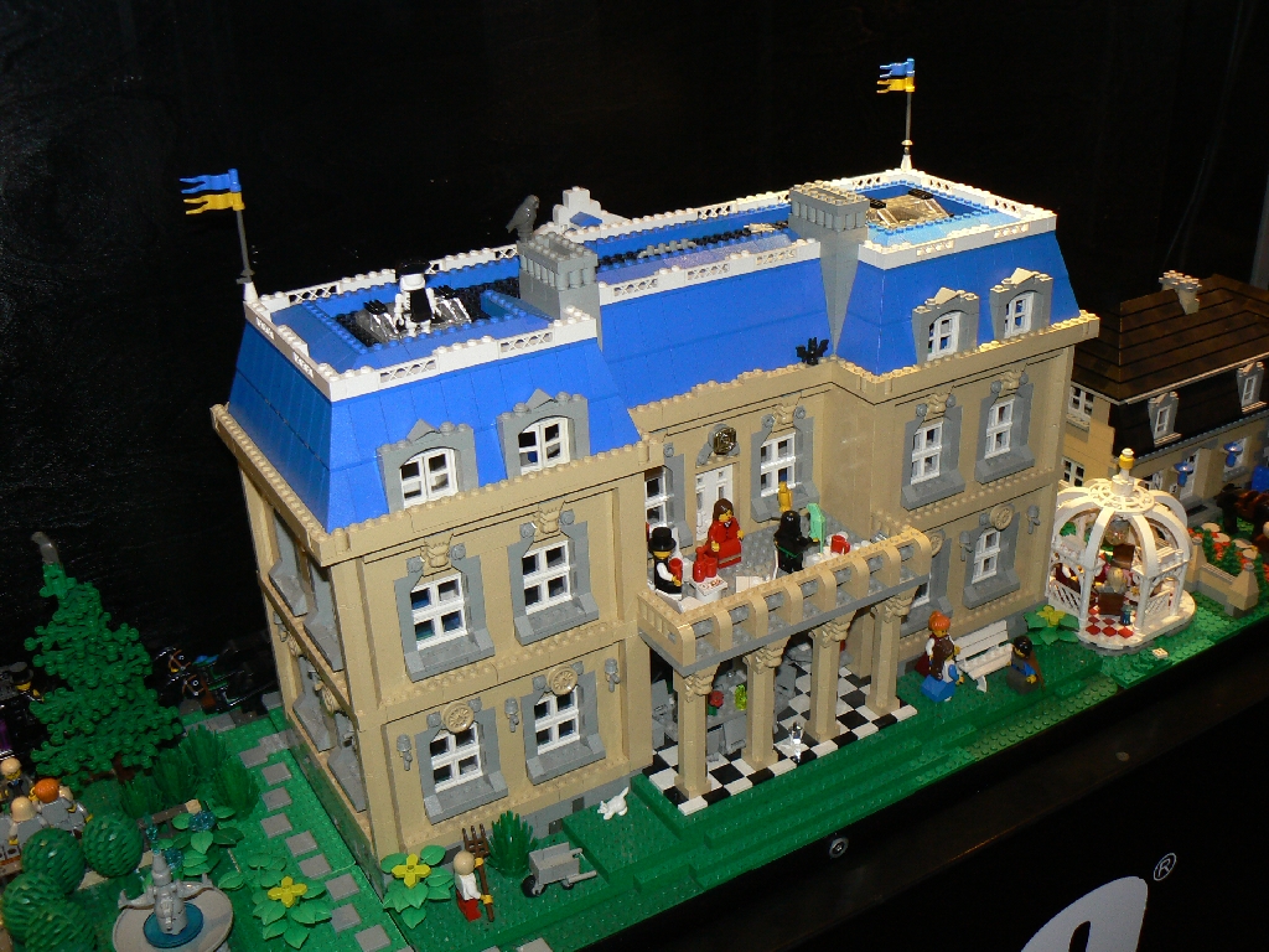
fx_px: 1320
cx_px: 634
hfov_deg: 51.4
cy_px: 476
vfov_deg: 39.7
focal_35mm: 36
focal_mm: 6
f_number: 2.8
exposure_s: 1/30
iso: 100
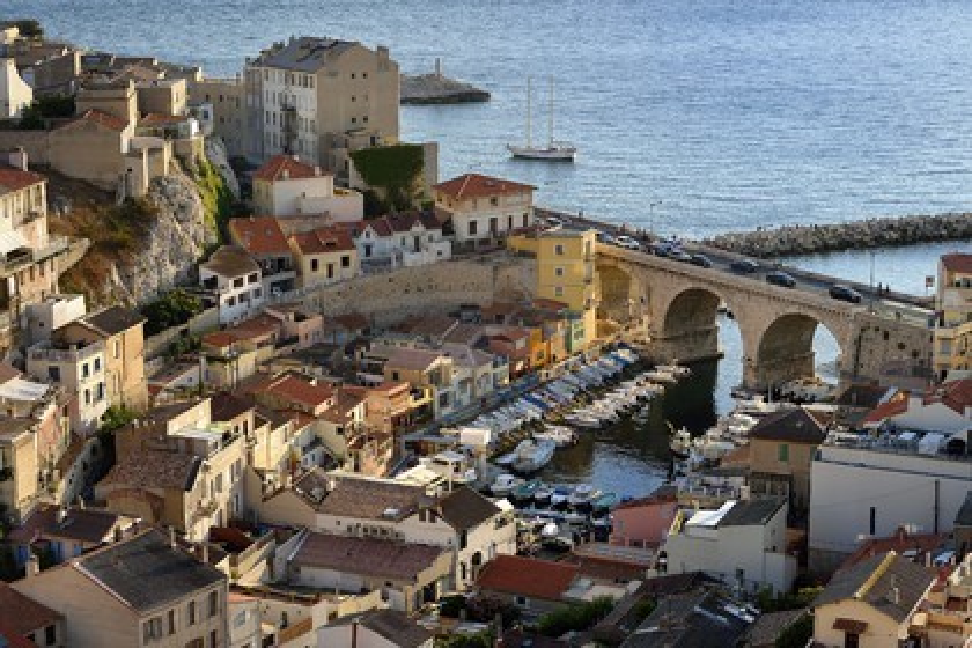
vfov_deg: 18.2
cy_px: 324
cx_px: 486
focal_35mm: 75
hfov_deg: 27.0
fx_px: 2025
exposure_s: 1/250
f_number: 9
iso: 200
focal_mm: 75
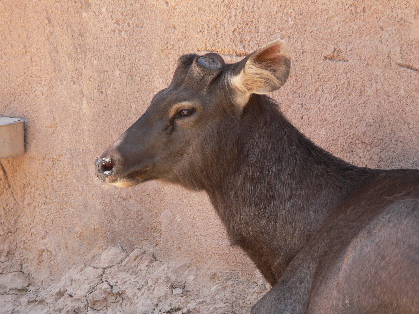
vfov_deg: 3.5
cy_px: 157
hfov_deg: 4.7
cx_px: 210
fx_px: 5084
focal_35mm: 420
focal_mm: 88.8
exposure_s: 1/100
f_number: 5.6
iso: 80
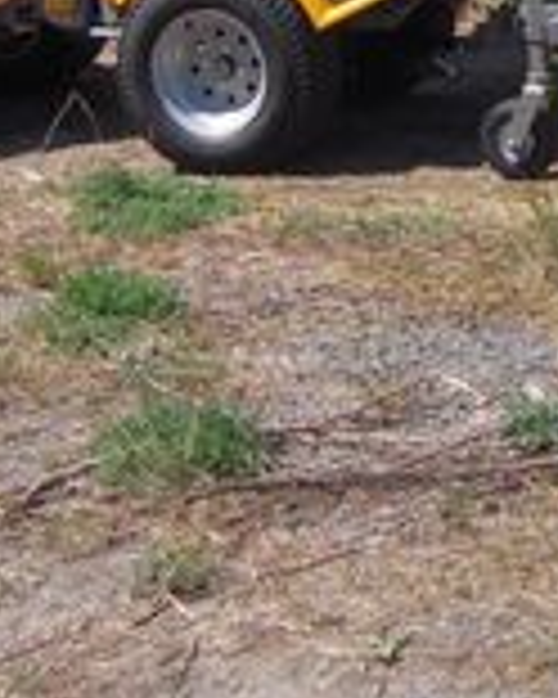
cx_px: 590
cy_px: -90
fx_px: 2168
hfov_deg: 14.4
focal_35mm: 105
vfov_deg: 17.6
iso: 100
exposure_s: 1/320
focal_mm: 5
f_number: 5.4
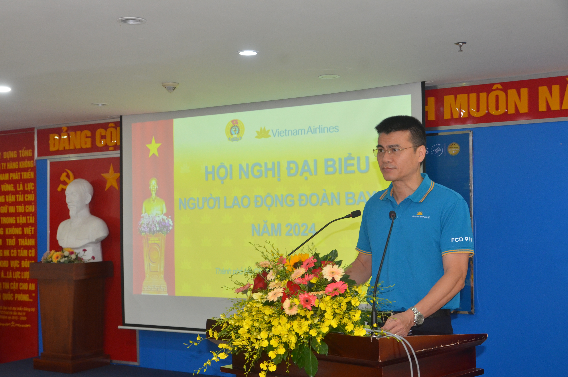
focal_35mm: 52
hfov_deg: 37.9
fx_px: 827
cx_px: 284
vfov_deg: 25.6
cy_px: 188
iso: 1000
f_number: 5
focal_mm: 35
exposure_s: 1/60
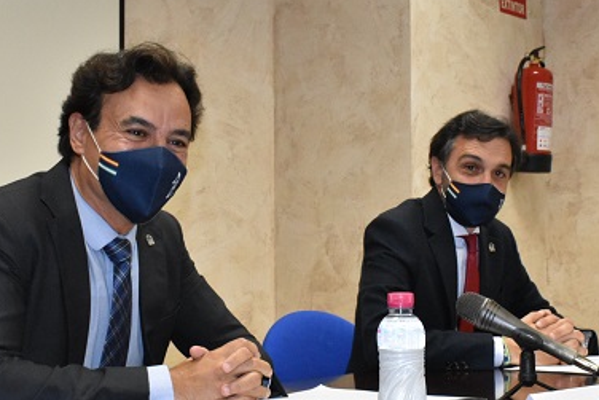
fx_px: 1061
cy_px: 234
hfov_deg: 31.5
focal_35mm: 64
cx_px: 332
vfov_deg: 21.3
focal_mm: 29
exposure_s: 1/60
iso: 5000
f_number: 13
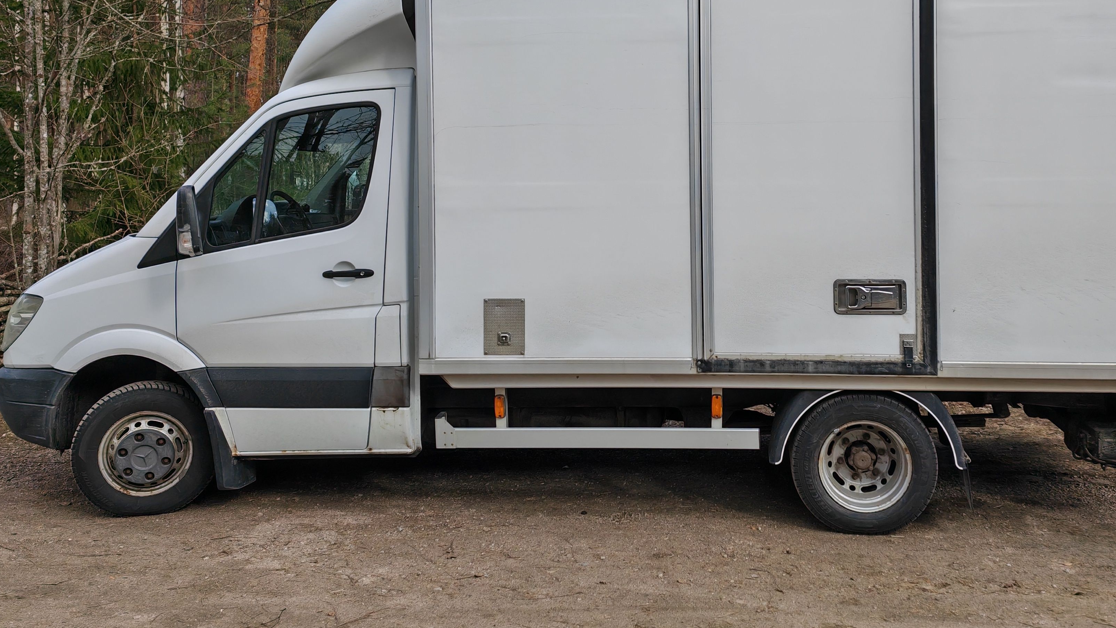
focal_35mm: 36
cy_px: 163
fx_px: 1065
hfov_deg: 55.0
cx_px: 655
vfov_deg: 32.3
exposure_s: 1/1500
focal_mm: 5.4
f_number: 1.6
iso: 50
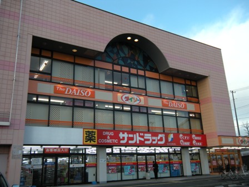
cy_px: 94
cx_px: 124
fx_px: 252
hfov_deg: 52.6
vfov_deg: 40.7
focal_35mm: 35
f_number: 3.8
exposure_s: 1/143
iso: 64
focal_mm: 5.9
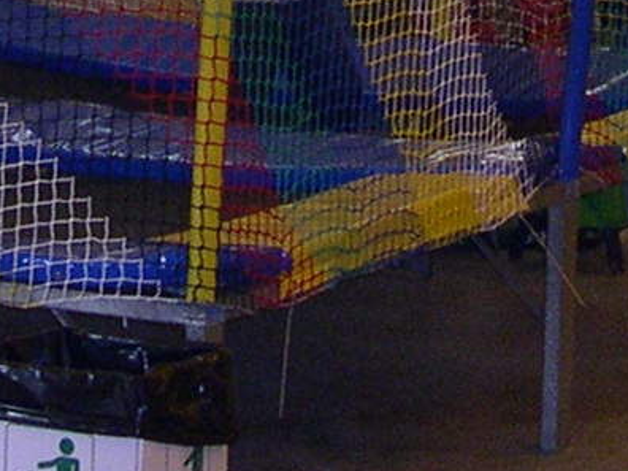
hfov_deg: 9.1
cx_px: 190
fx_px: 3955
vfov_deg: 6.7
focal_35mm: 218
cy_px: -382
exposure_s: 1/60
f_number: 2.8
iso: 311
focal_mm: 8
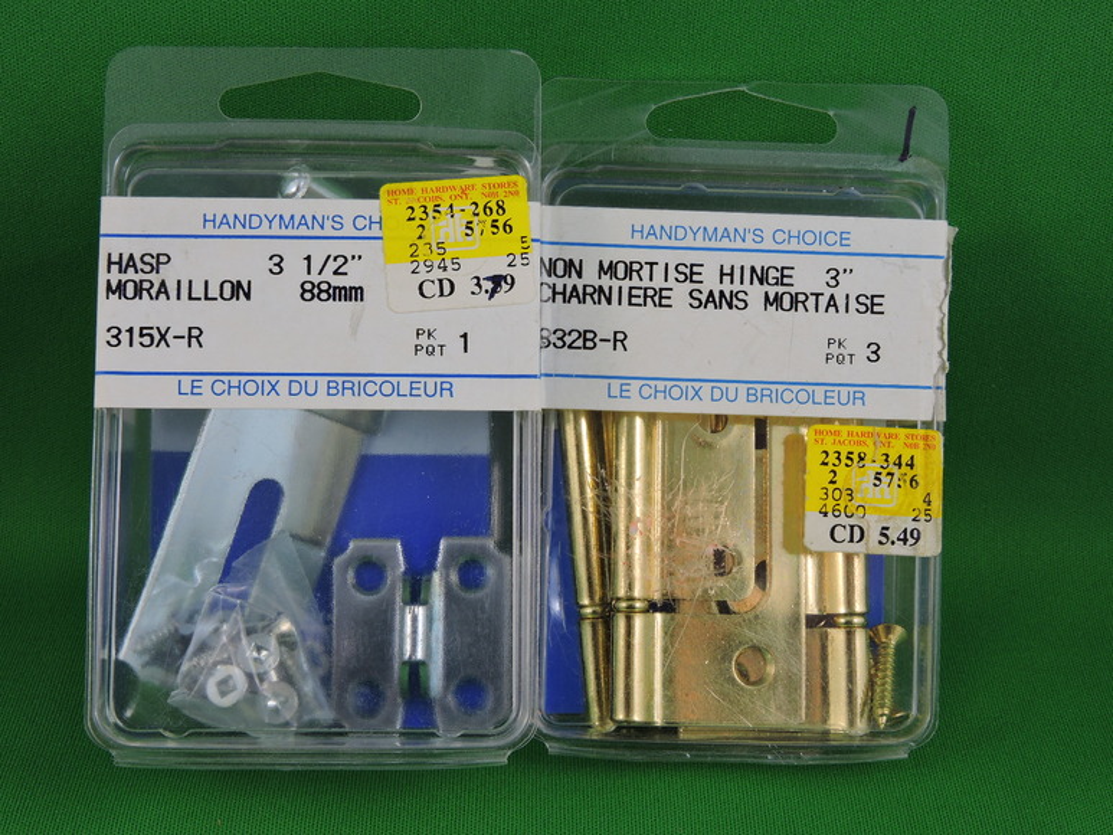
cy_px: 418
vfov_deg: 26.6
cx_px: 556
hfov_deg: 34.9
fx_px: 1769
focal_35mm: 55
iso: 100
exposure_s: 1/50
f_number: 4
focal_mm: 9.9
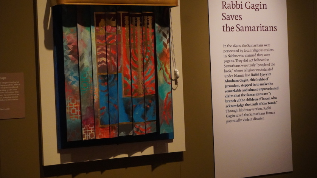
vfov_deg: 17.6
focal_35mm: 69
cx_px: 160
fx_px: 576
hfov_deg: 30.8
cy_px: 78
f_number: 5.6
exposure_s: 1/50
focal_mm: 43
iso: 6400
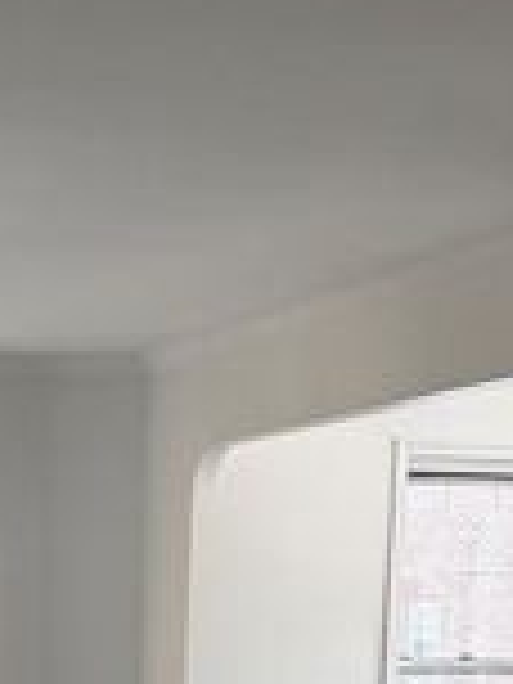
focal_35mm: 105
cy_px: 1006
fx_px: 2075
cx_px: -4
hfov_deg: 13.9
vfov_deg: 17.0
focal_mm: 6.76
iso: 200
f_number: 1.78
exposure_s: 1/186
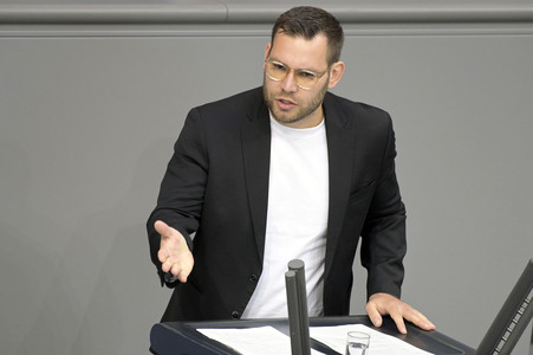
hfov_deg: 4.7
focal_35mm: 440
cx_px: 266
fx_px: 6509
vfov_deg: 3.1
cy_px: 178
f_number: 5.6
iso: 8000
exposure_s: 1/400
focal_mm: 440
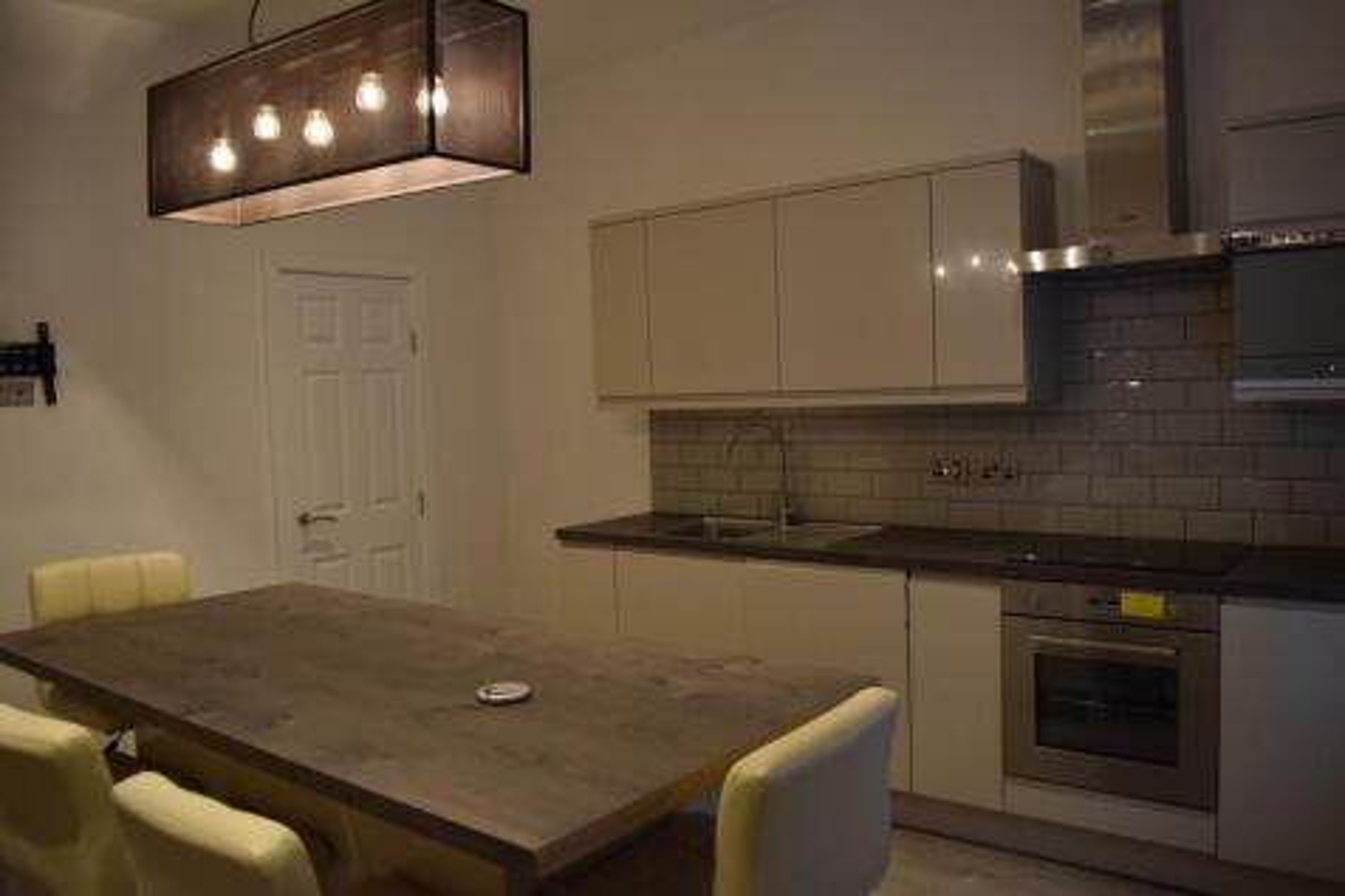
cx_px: 672
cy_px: 448
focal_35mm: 27
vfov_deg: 47.9
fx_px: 1008
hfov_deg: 67.4
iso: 800
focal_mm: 18
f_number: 4
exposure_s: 1/60
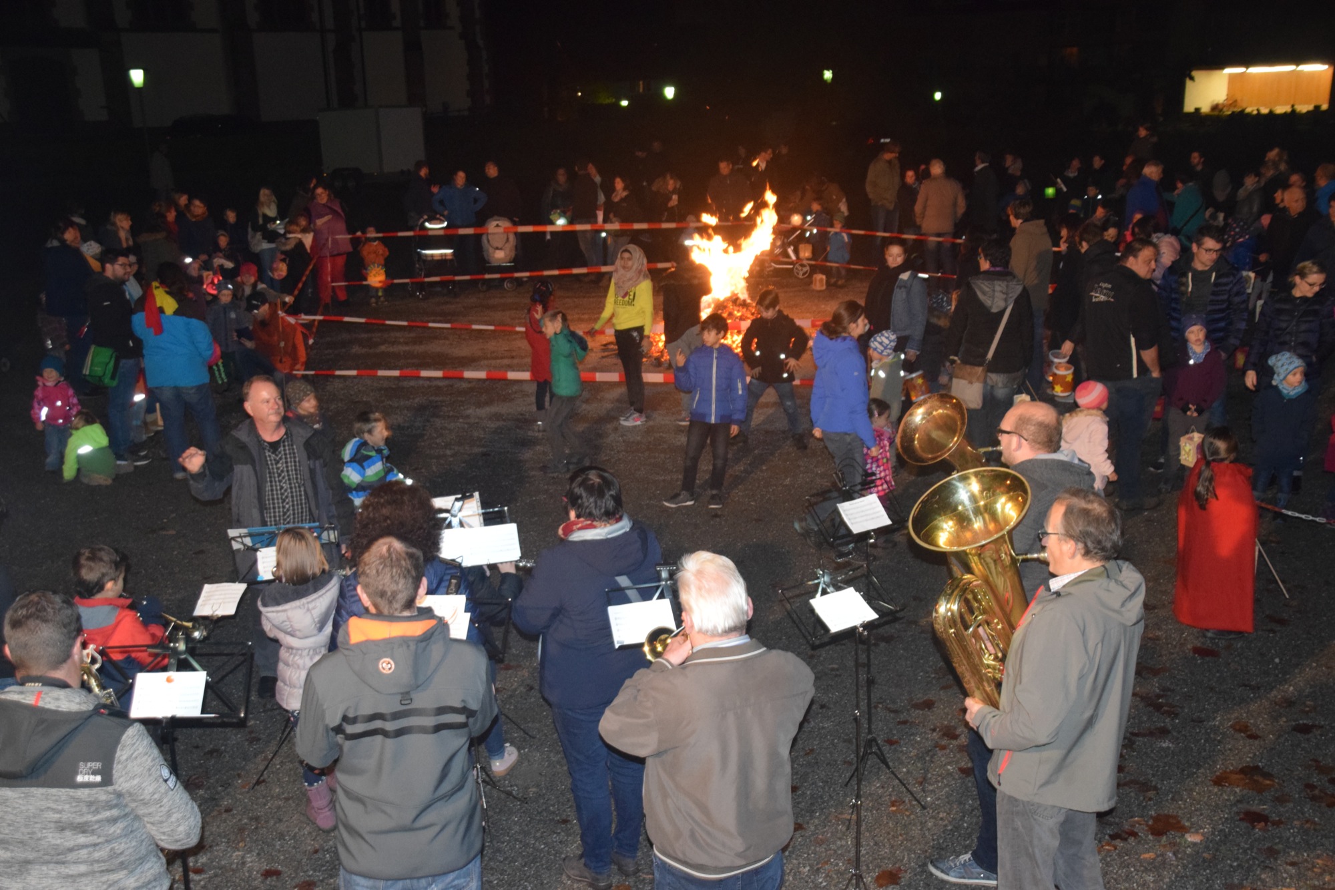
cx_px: 668
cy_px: 445
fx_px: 1502
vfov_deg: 33.0
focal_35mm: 40
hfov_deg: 47.9
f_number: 4
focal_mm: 27
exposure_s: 1/60
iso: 3200
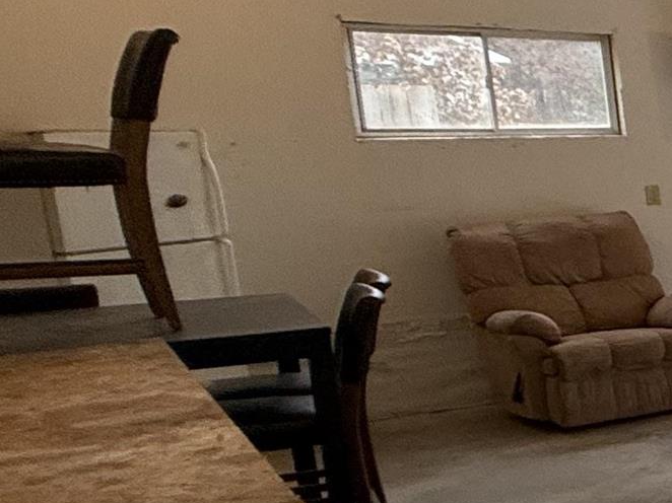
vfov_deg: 22.5
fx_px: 1261
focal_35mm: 65
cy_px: 339
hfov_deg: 16.5
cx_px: 1510
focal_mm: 2.22
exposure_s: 1/120
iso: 100
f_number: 2.2
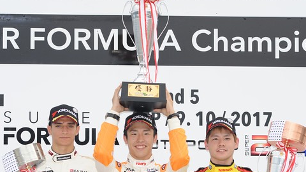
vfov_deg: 4.3
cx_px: 138
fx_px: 2296
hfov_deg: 7.6
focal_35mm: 283
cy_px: 128
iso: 400
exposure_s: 1/250
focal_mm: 180
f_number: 5.6
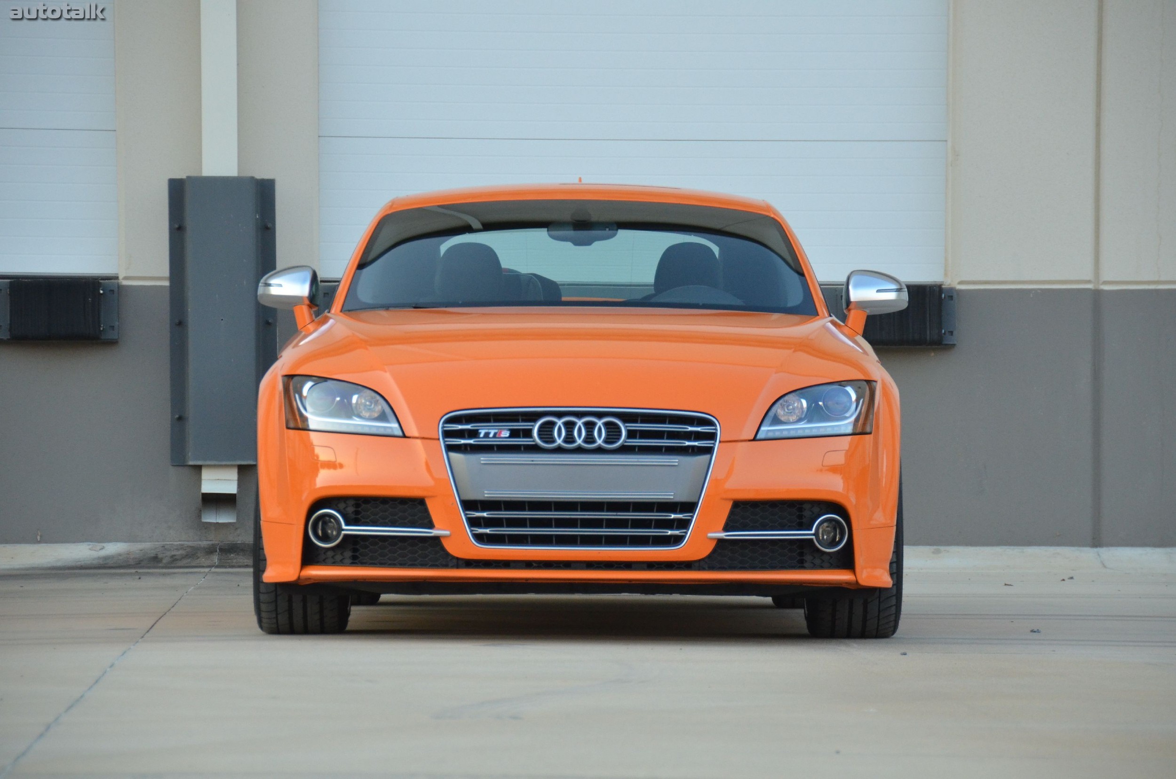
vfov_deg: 8.1
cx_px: 588
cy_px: 390
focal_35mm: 168
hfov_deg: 12.3
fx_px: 5477
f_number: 5.3
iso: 1600
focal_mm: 112
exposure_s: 1/400
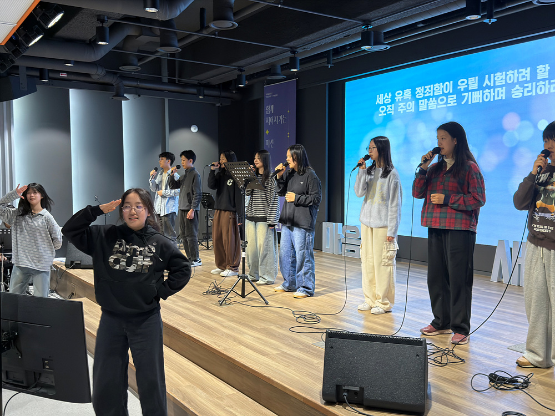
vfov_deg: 40.7
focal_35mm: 35
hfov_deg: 52.6
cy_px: 208
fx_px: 561
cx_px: 278
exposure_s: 1/120
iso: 125
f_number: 1.78
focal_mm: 6.76
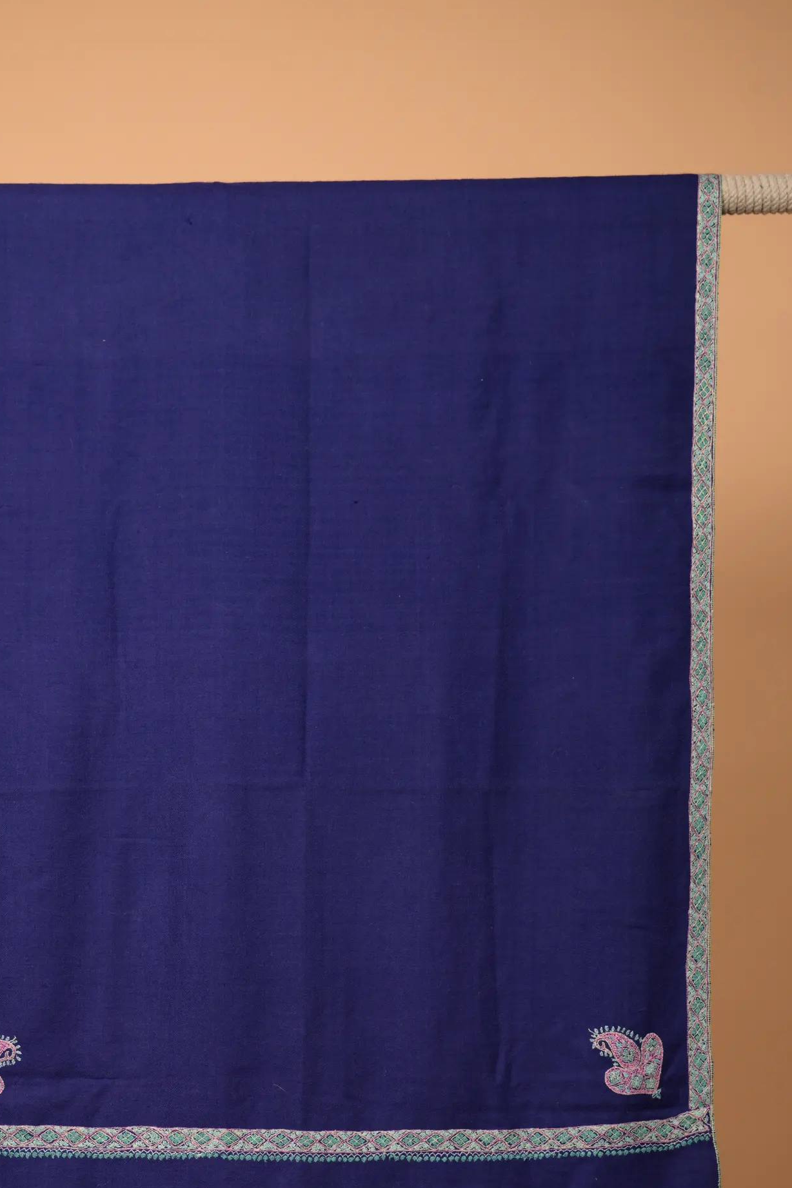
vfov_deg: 27.9
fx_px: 2376
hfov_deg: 18.9
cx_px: 293
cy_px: 780
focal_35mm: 72
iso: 200
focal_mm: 52
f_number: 4
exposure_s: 1/320
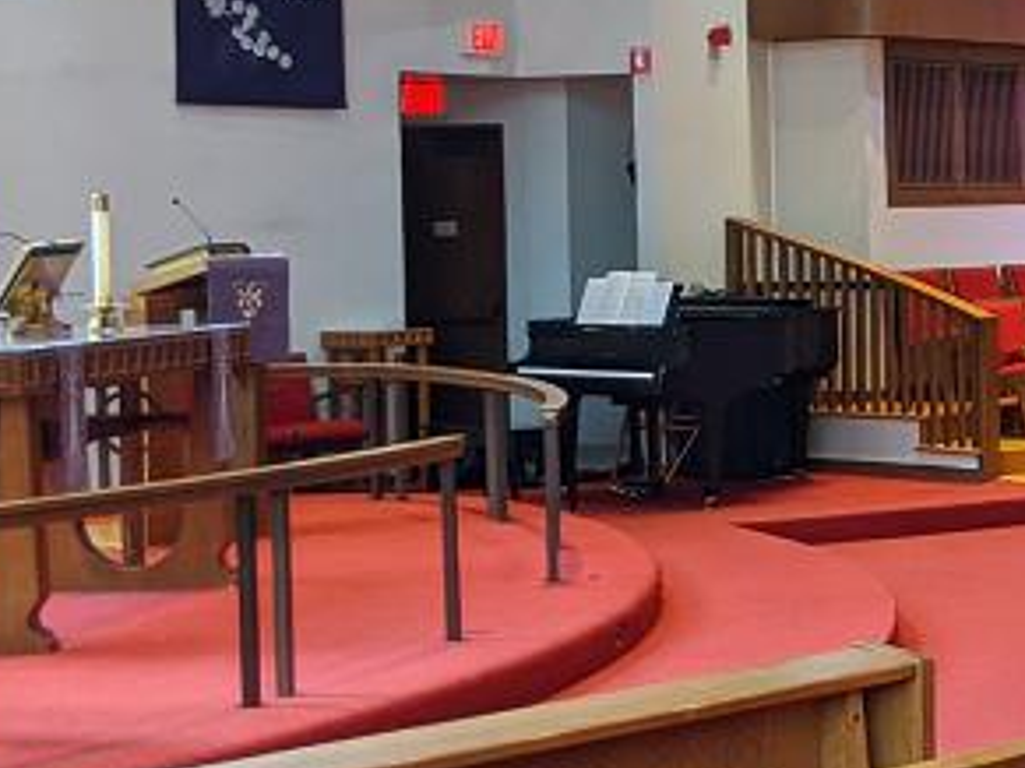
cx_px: 1659
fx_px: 2812
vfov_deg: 15.5
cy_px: 233
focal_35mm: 95
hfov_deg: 17.8
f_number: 1.8
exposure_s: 1/24
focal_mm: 4.44
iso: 94
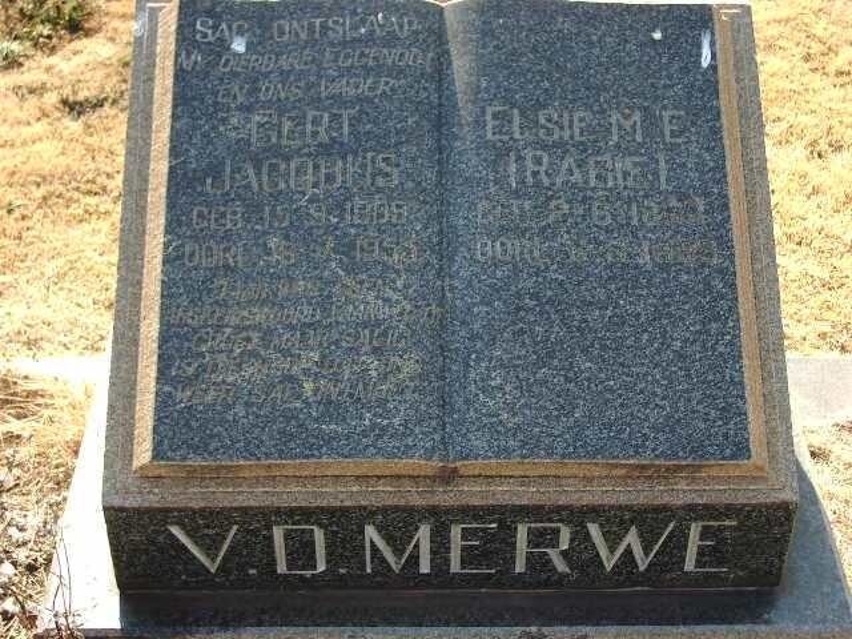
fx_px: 1526
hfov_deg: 31.2
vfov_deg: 23.7
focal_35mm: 62
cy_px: 320
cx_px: 426
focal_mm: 10.2
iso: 50
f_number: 3.5
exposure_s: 1/100
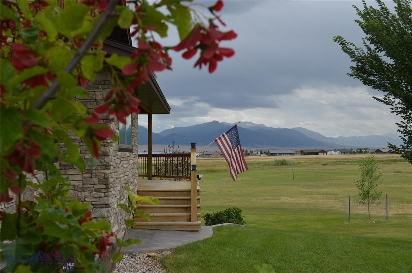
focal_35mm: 36
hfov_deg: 53.2
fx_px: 411
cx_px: 206
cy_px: 136
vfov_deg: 36.8
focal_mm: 24
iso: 100
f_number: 7.1
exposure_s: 1/200
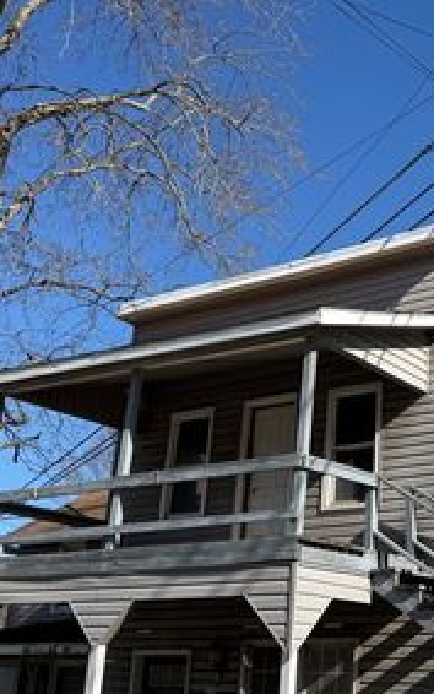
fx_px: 851
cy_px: 379
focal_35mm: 45
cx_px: 417
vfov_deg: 44.3
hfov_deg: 27.2
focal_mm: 6.76
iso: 80
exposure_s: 1/4167
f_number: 1.78
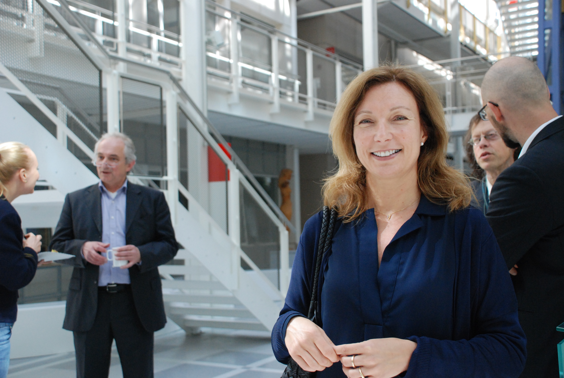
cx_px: 282
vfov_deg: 29.0
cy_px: 189
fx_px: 729
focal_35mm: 46
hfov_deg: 42.3
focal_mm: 31
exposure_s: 1/800
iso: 1000
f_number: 4.2
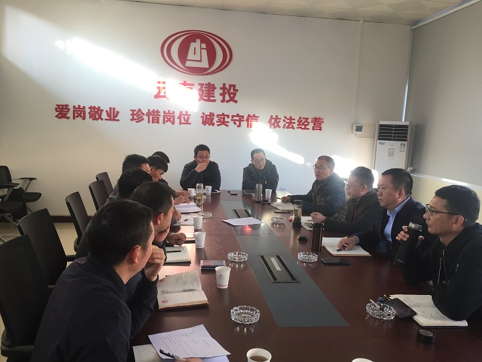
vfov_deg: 48.2
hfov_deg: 61.7
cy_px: 181
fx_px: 404
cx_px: 241
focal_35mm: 29
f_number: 2.2
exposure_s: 1/33
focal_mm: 4.15
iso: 32
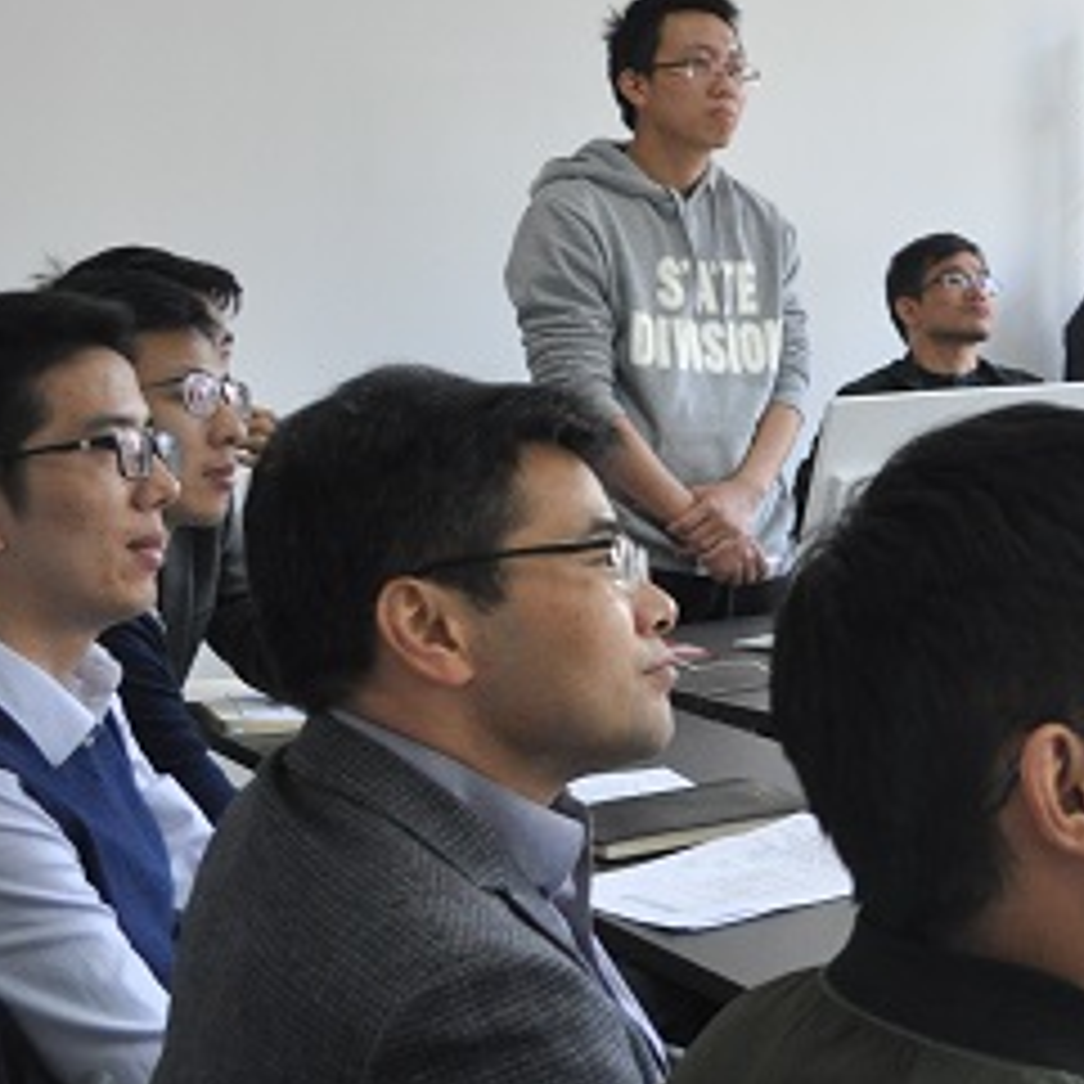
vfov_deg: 22.8
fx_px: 2693
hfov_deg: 20.2
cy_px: 502
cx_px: 1538
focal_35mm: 76
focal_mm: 18
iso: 800
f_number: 4
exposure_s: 1/60
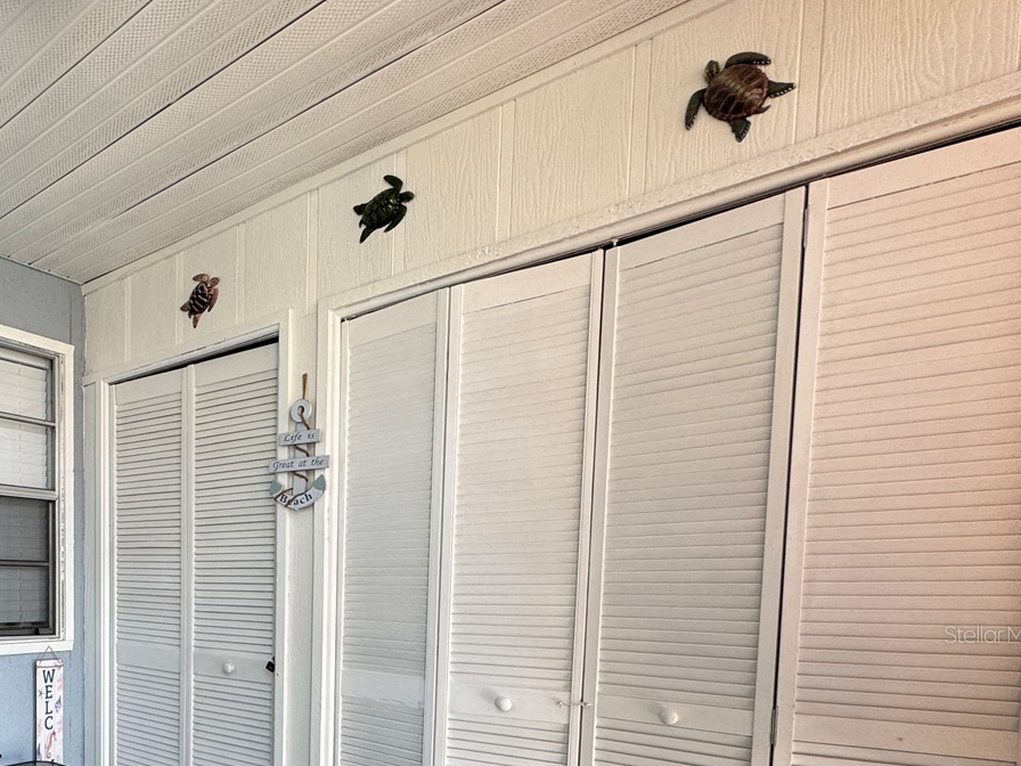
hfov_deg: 60.8
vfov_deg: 50.8
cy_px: 634
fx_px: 737
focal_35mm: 25
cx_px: 140
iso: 125
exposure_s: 1/99
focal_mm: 2.22
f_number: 2.2
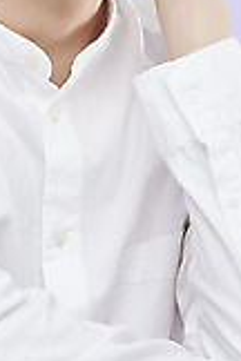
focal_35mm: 493
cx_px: 1
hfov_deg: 2.8
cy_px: 0
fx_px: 4950
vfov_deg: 4.2
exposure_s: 1/125
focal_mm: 200
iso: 31
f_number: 8
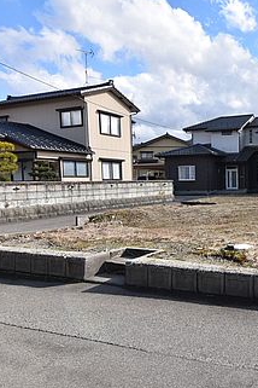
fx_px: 301
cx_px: 250
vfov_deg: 65.5
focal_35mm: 28
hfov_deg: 41.3
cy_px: 198
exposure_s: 1/400
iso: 200
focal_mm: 12
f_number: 10
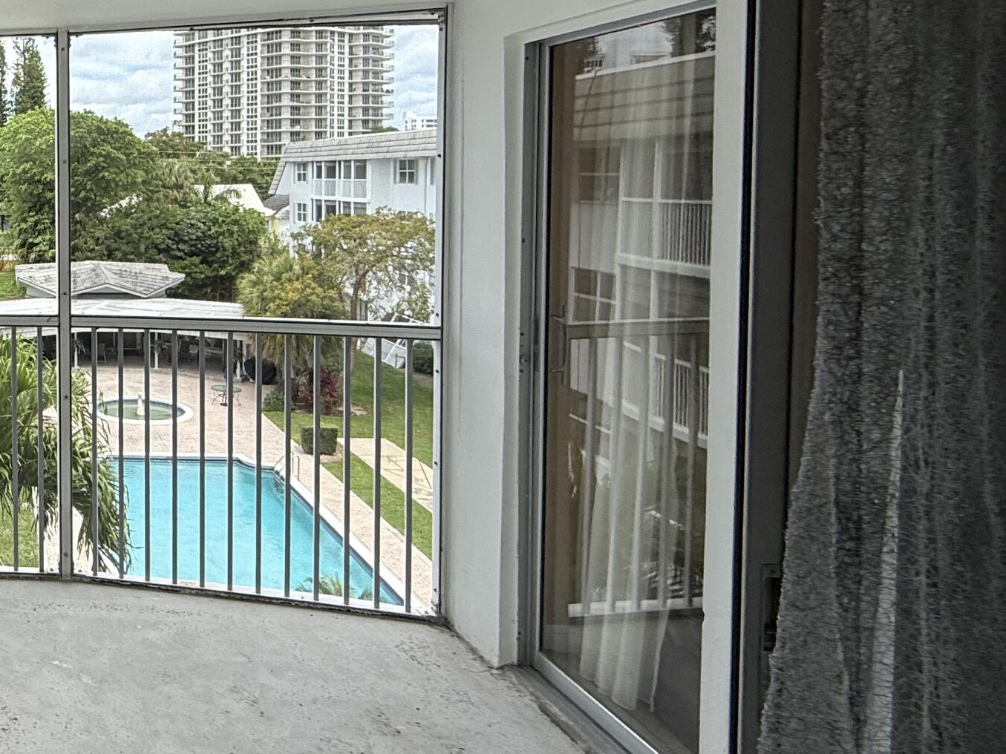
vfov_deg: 44.3
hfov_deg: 44.4
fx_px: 901
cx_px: -103
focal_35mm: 31
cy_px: 213
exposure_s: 1/613
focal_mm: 2.22
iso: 50
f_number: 2.2
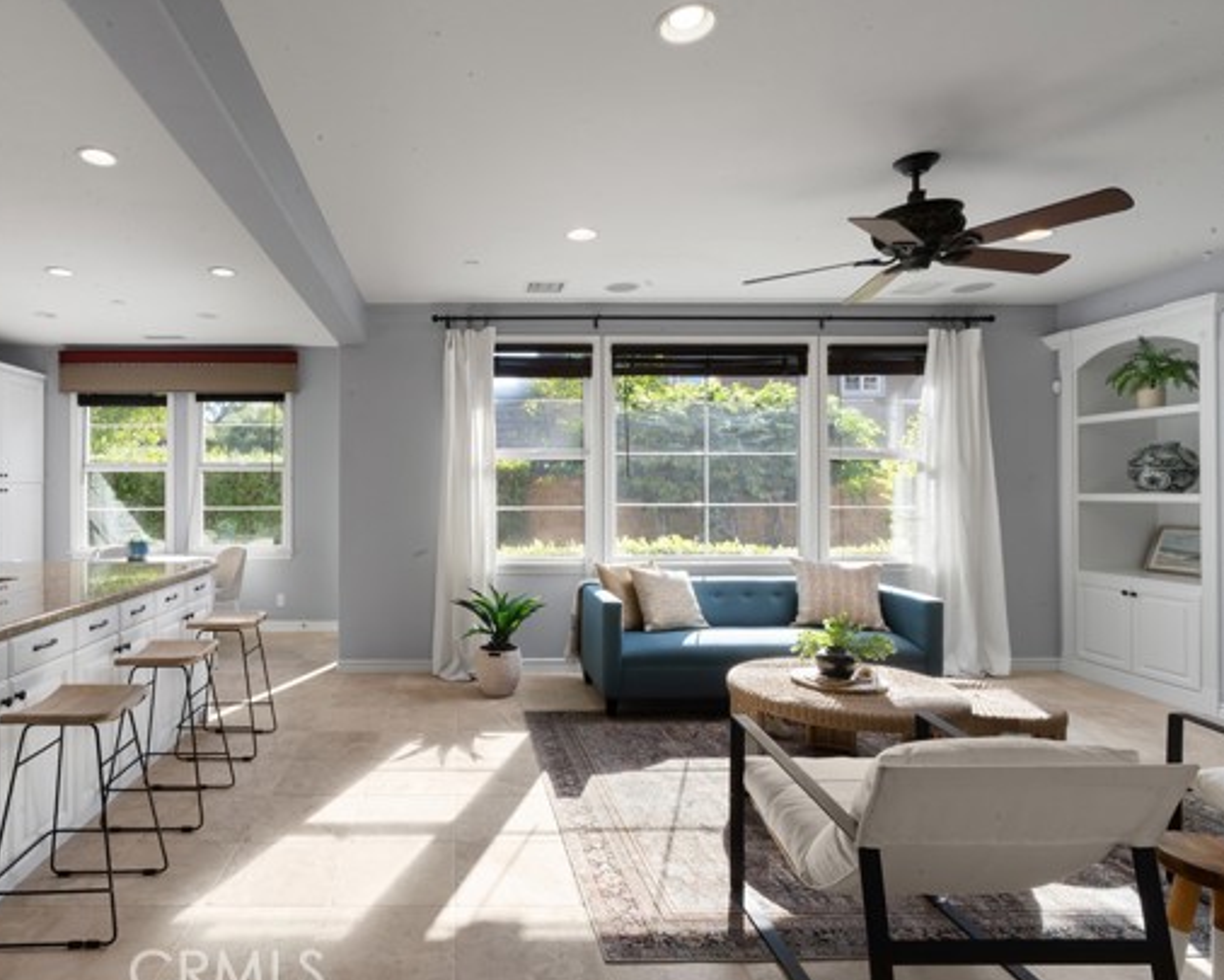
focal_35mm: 19
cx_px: 467
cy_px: 490
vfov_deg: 70.9
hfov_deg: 81.9
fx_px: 688
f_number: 22
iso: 640
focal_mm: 16
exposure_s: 1/15
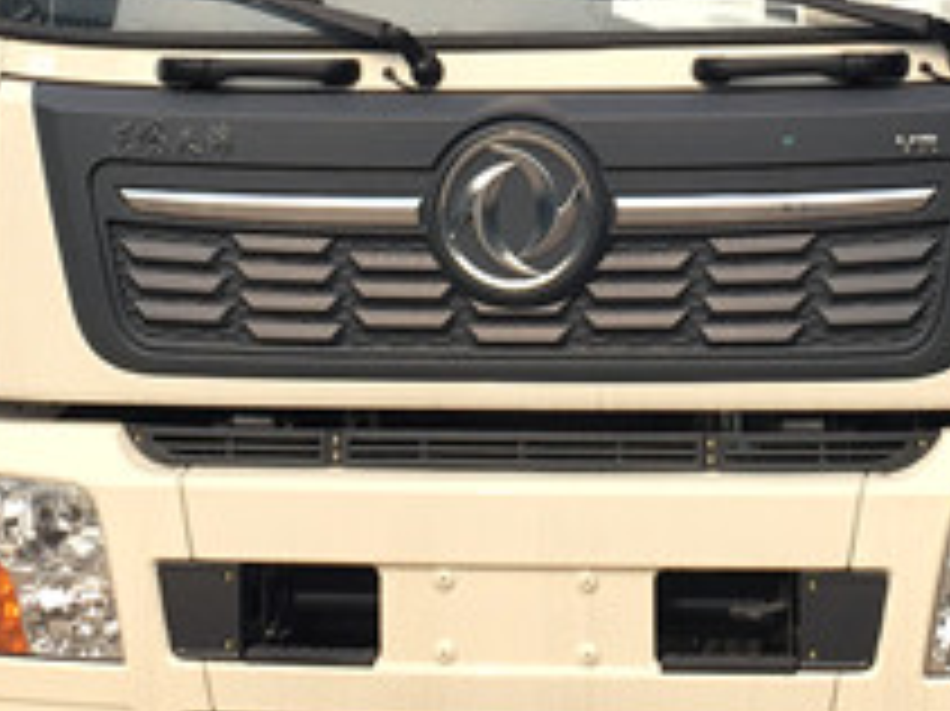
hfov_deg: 17.8
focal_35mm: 110
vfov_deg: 13.2
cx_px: 657
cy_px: -81
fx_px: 3017
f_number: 2.2
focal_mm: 4.15
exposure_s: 1/1261
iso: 25
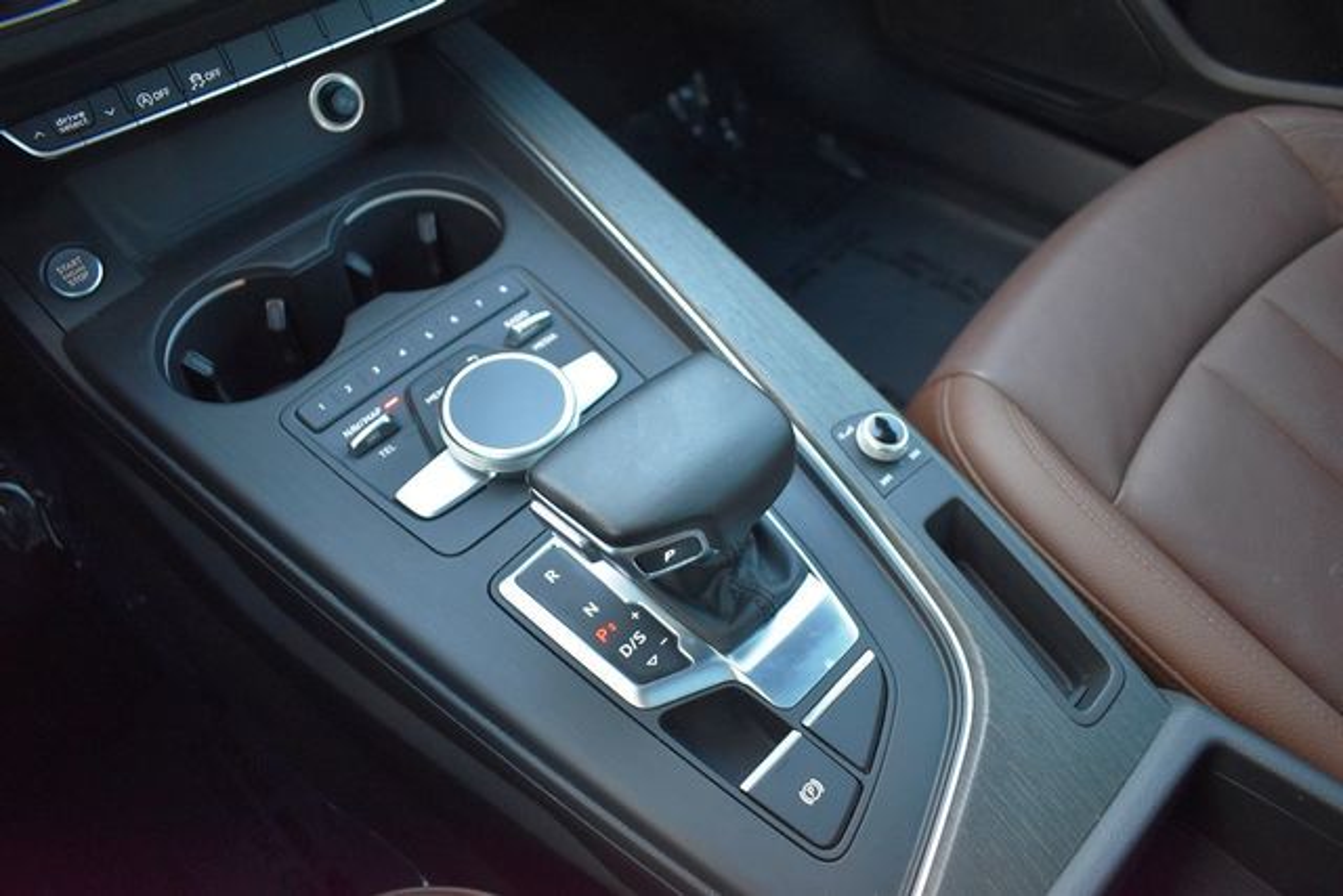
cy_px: 448
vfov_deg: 48.0
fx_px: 1007
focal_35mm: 27
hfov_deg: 67.4
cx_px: 672
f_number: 3.5
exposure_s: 1/125
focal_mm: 18
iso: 1250
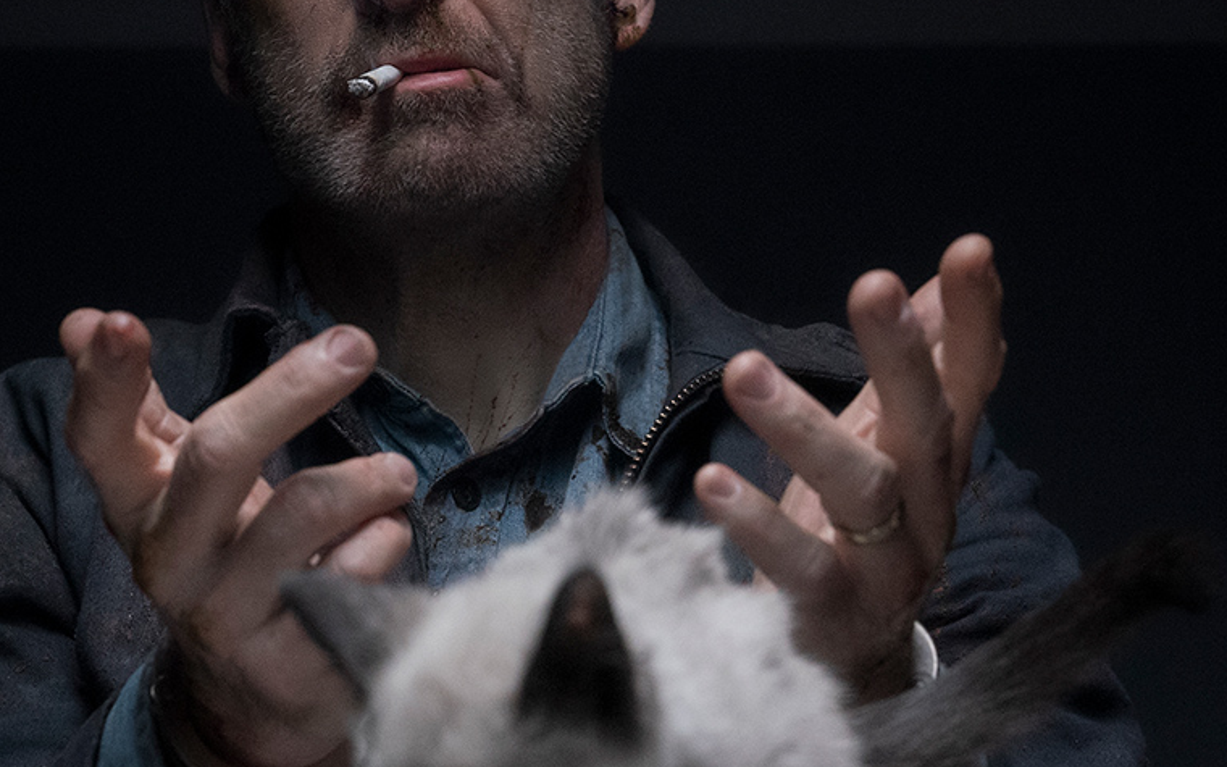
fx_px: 5651
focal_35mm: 169
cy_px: 378
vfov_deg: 7.8
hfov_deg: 12.4
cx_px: 417
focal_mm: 70
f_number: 5
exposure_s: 1/200
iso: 4000
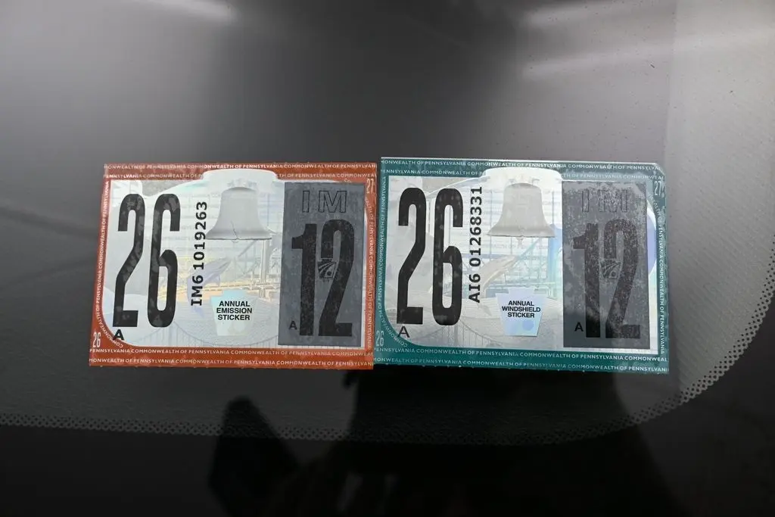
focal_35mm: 38
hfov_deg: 51.3
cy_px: 258
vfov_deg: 35.5
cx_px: 388
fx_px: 807
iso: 200
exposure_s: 1/250
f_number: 5.6
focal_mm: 25
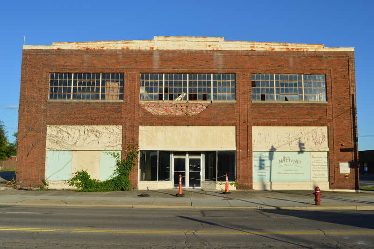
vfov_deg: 38.3
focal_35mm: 34
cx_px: 187
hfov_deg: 55.1
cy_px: 124
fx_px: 358
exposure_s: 1/320
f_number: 9
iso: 100
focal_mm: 23
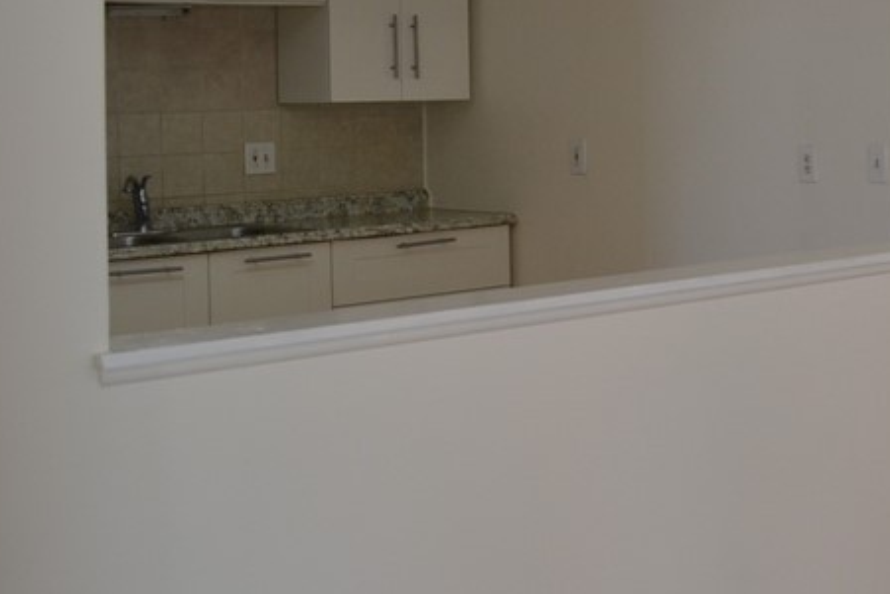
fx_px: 1607
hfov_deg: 27.9
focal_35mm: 65
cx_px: 1010
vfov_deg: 20.6
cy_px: 79
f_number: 4.5
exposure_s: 1/80
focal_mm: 18
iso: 400
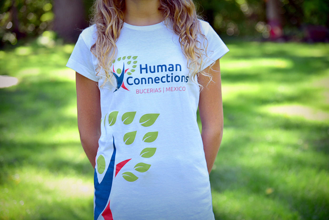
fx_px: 914
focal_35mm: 100
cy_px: 110
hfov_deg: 20.4
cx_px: 164
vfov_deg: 13.7
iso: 100
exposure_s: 1/50
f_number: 4.5
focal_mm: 100
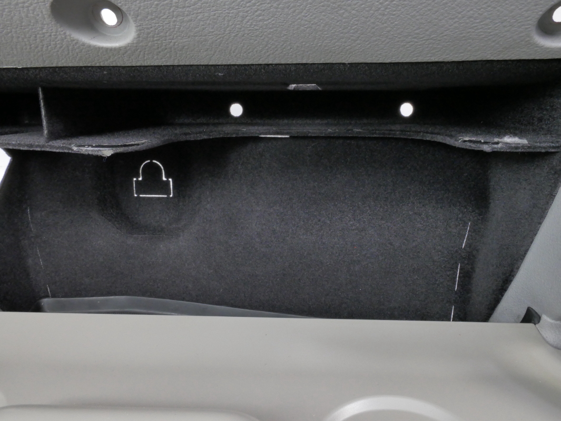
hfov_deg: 59.9
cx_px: 280
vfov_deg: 46.8
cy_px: 210
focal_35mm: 30
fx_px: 486
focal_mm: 15
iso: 1600
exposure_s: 1/20
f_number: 18
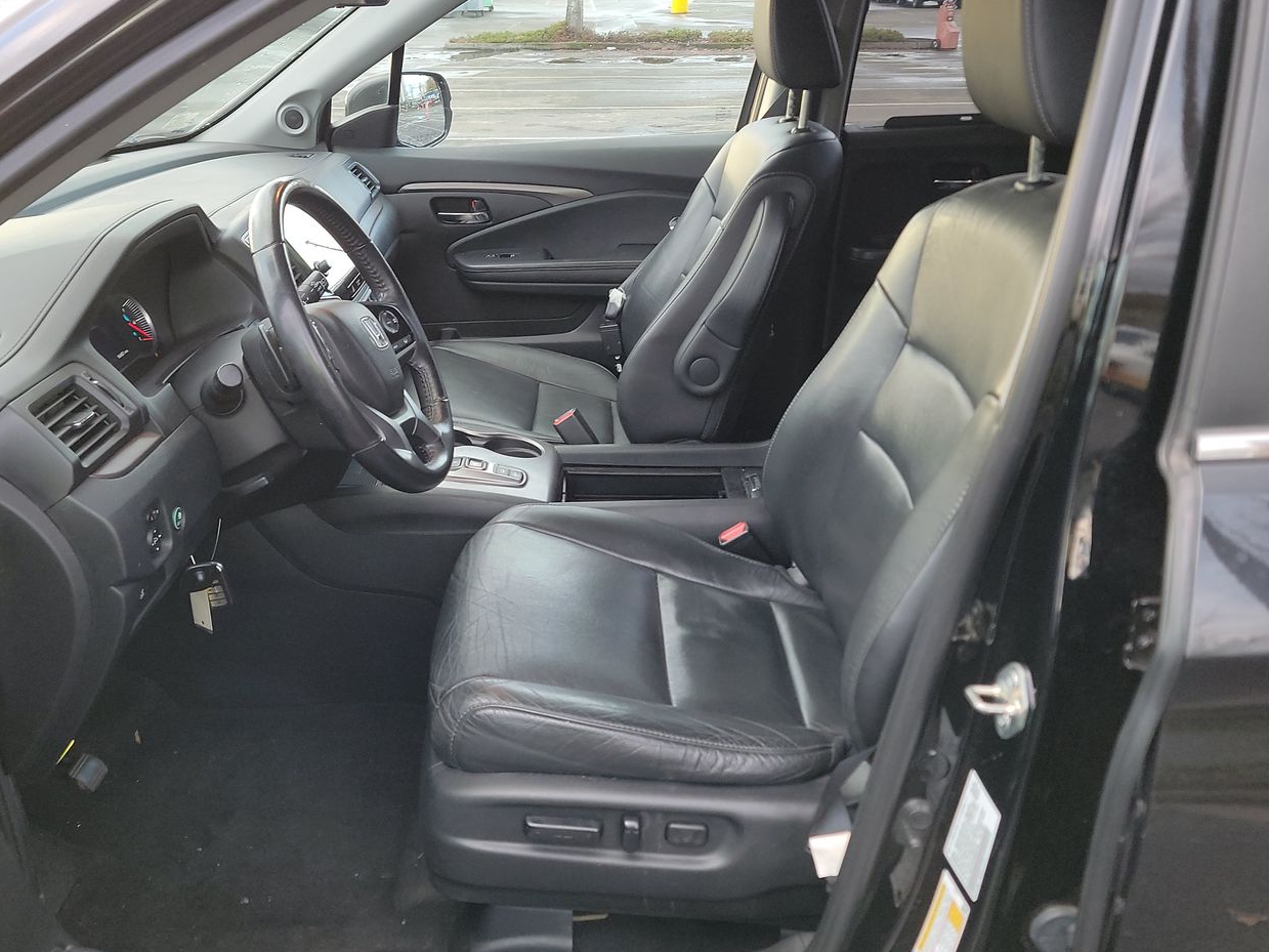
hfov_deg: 58.2
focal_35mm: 31
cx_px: 564
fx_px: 1136
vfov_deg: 45.4
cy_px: 432
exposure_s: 1/59
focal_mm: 6.7
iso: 298
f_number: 1.8
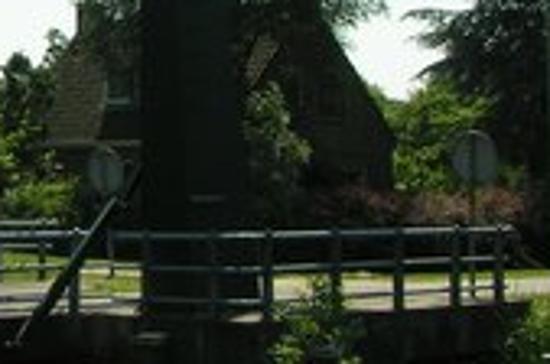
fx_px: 1769
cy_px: 41
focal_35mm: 116
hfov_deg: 16.8
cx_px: -129
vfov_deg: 11.7
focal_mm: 5.8
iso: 50
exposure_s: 1/500
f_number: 5.6
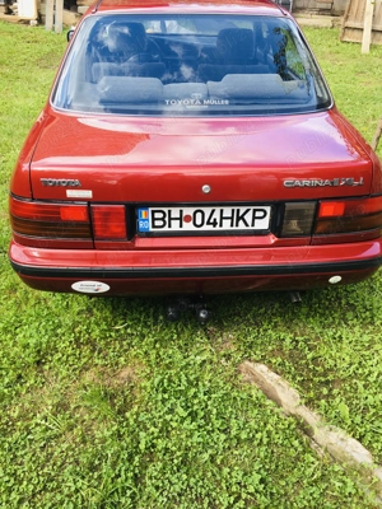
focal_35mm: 29
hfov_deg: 48.2
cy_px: 254
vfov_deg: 61.7
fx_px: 427
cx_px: 191
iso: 25
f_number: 2.2
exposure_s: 1/201
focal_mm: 4.15
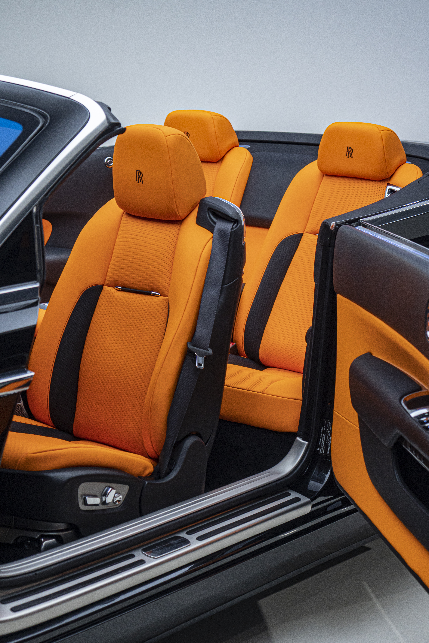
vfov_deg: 25.5
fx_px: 1421
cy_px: 322
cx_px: 214
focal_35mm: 80
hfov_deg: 17.2
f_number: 4
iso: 640
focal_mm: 53
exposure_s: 1/90
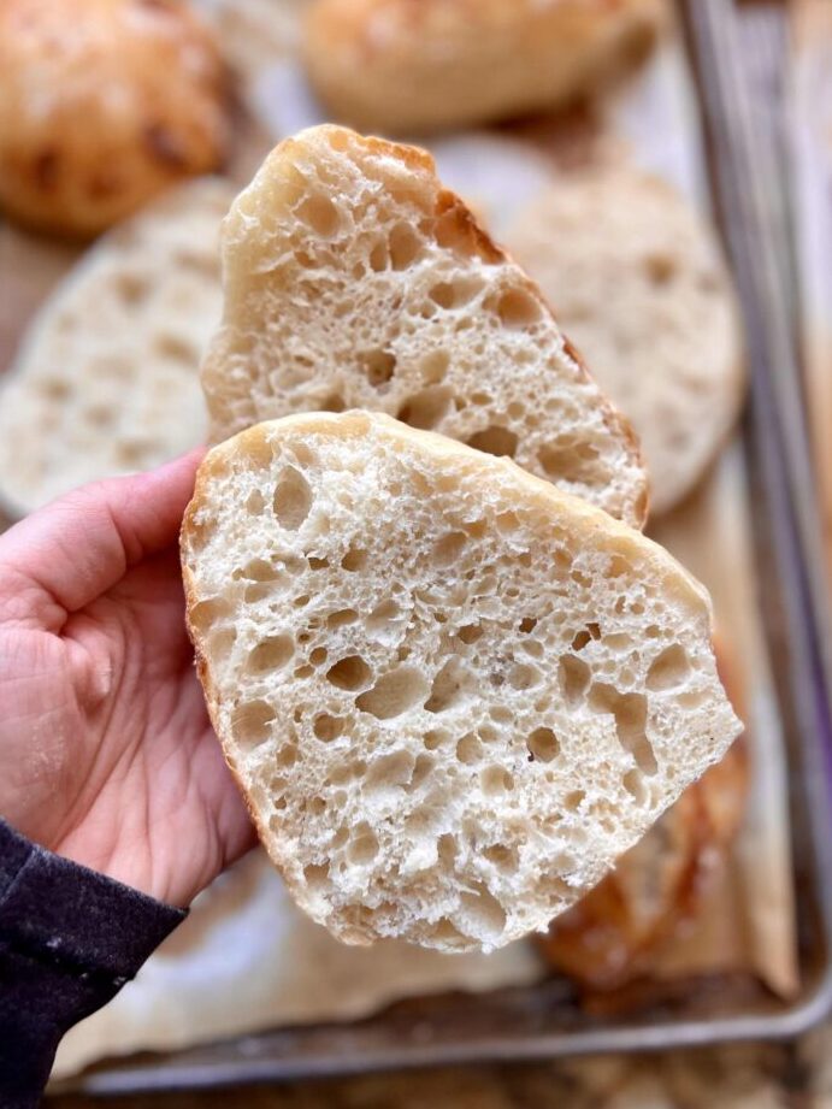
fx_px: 833
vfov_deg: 67.3
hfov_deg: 53.1
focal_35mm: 26
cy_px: 554
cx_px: 416
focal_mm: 5.7
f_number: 1.5
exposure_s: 1/121
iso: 100
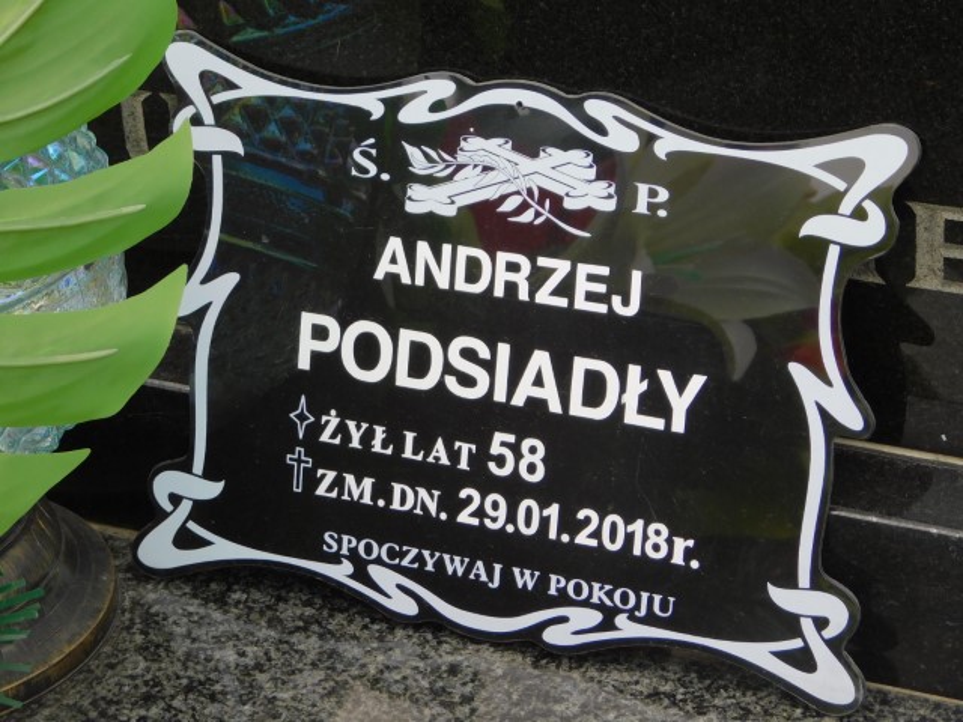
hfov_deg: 17.1
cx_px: 482
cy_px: 361
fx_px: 3199
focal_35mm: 115
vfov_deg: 12.9
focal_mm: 20.3
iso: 125
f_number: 4.8
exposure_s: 1/160
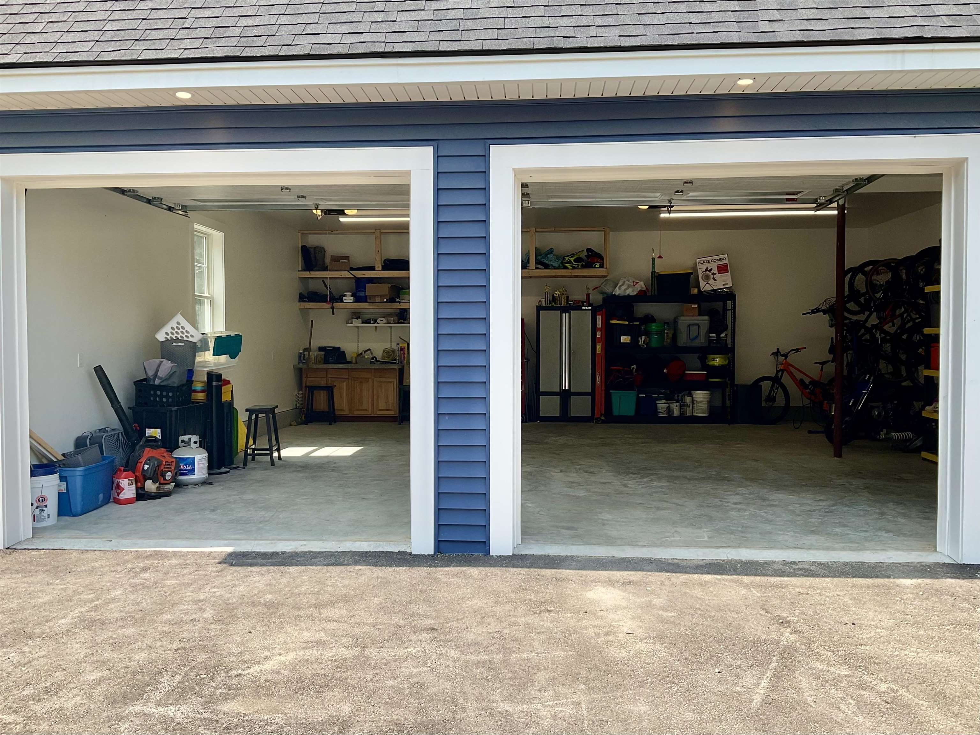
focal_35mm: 29
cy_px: 368
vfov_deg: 48.2
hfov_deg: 61.7
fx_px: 821
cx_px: 490
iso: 16
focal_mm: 3
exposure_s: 1/545
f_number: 1.8
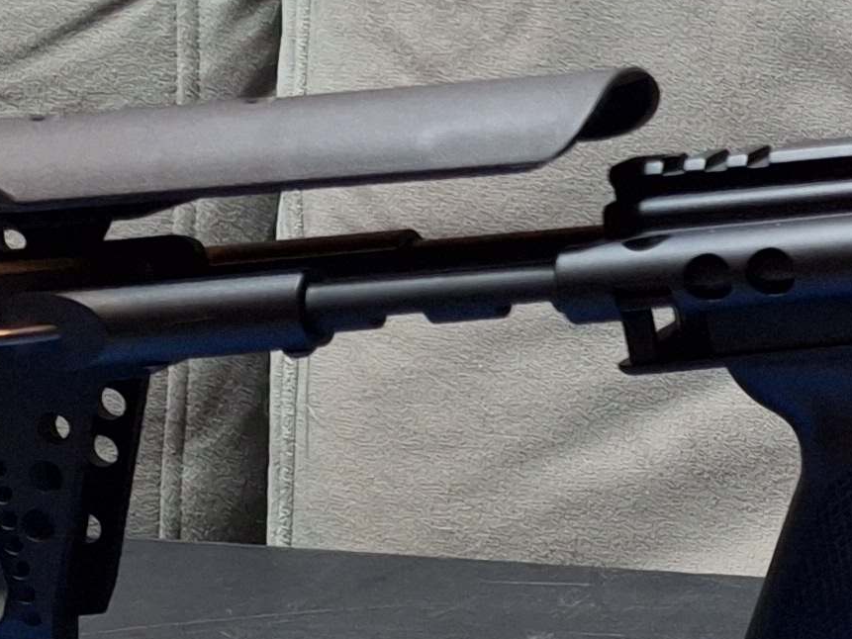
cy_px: 363
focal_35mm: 109
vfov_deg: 13.6
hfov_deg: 14.8
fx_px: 2683
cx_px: 1705
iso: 400
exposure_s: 1/25
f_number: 1.8
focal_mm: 5.54
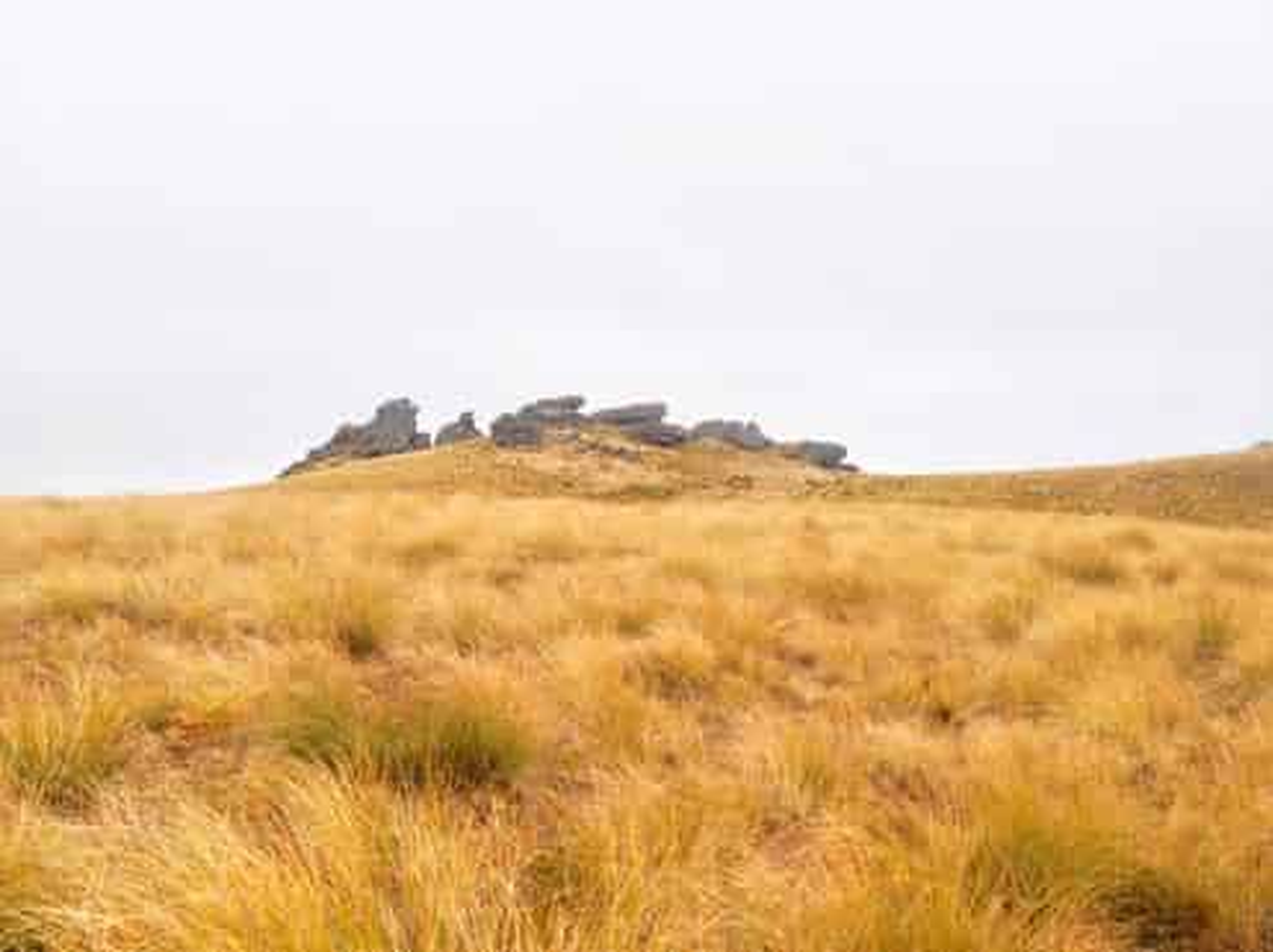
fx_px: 1213
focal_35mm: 33
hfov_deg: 55.4
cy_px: 476
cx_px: 636
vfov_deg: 42.9
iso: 50
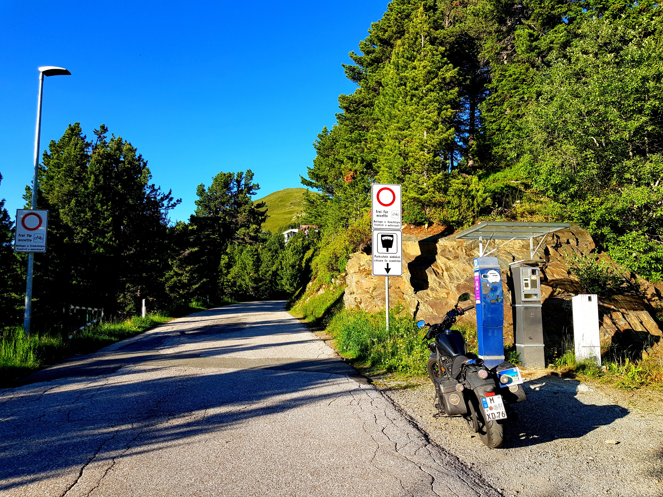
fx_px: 498
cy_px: 248
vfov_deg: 53.1
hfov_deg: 67.3
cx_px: 332
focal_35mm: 26
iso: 40
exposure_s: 1/1112
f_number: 1.7
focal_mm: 4.3
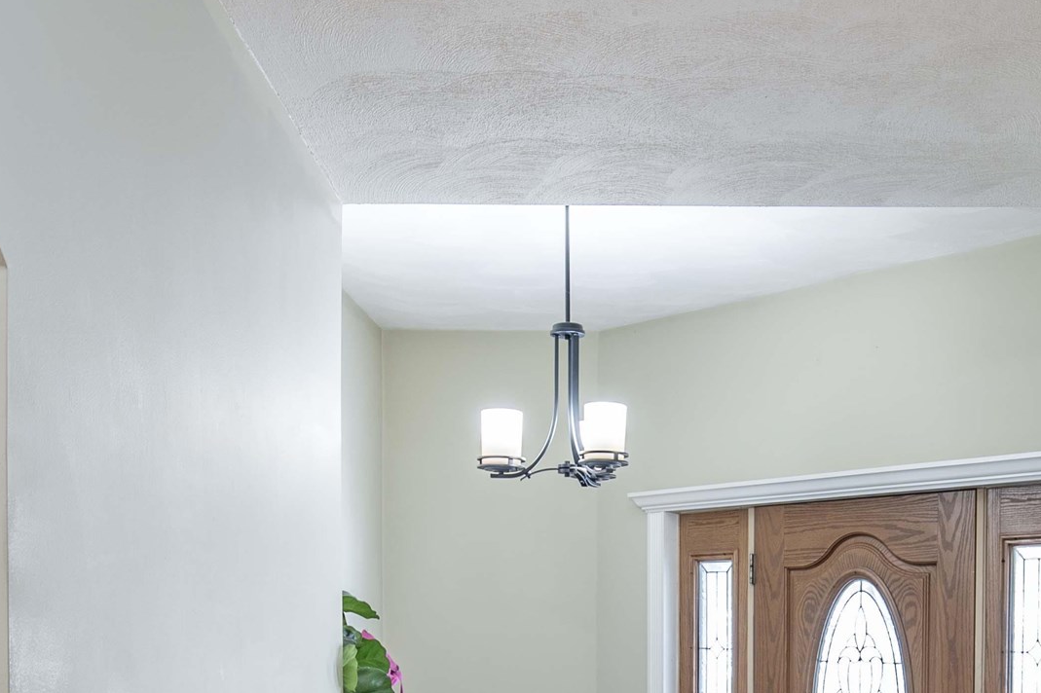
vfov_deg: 27.7
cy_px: 673
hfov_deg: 42.1
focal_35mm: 46
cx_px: 702
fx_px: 1330
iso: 100
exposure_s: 1/2.5
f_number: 4
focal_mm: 16
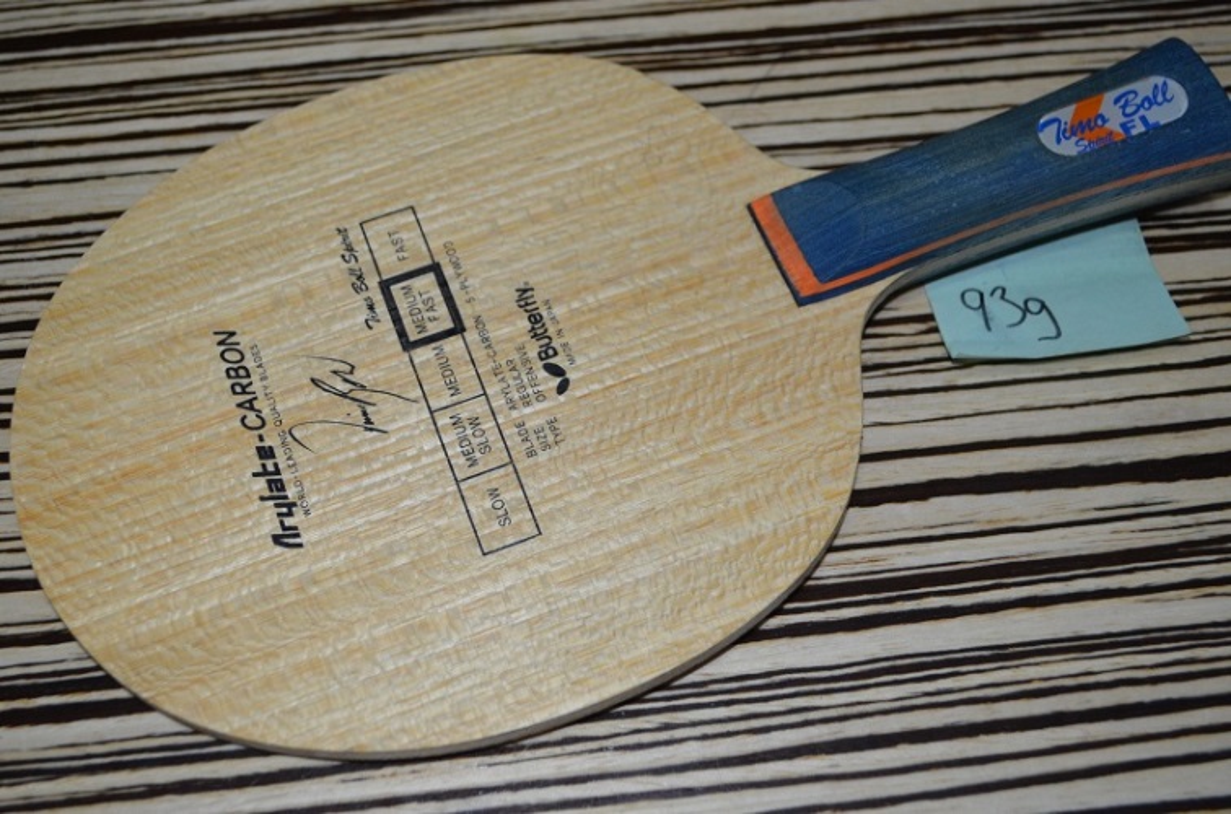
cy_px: 407
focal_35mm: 51
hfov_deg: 39.0
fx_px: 1740
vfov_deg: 26.3
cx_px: 616
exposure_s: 1/60
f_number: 5
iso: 800
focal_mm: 34
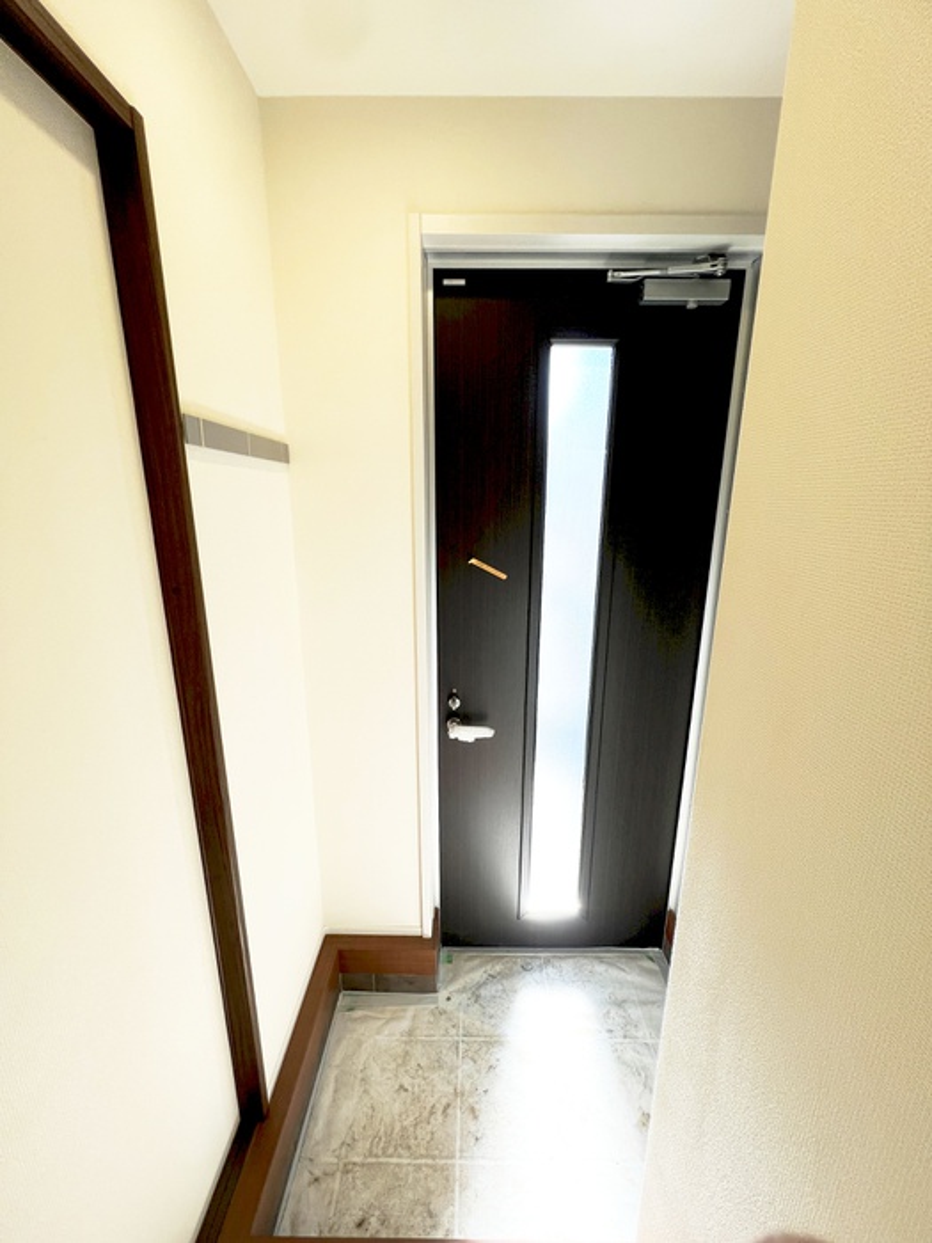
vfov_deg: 106.2
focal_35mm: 13
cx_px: 466
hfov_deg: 89.9
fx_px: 467
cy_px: 622
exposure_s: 1/100
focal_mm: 1.57
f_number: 1.8
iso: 32
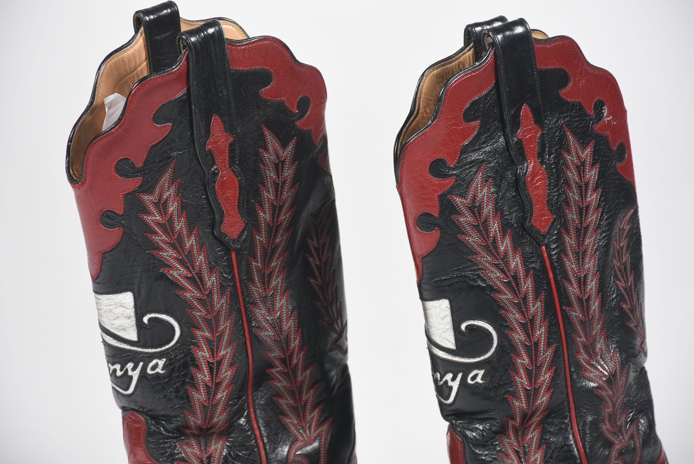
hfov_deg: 9.8
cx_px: 347
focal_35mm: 210
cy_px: 232
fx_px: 4051
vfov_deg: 6.6
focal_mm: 140
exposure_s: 1/125
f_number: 8
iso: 200
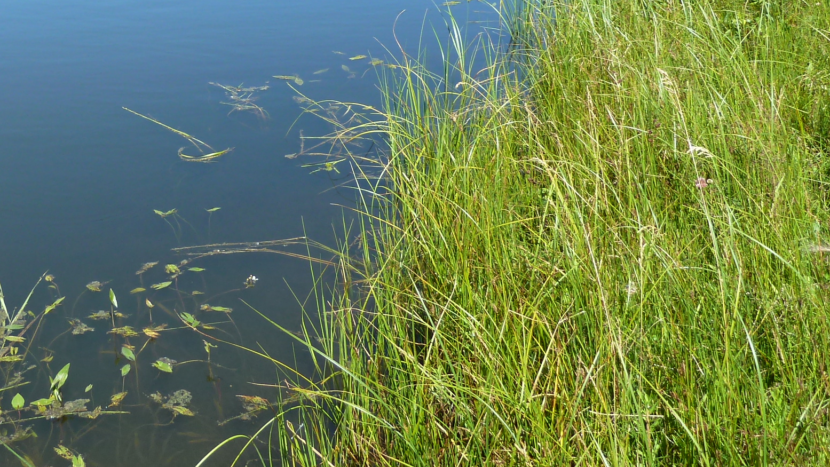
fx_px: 1145
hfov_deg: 38.4
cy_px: -34
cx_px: 167
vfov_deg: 21.9
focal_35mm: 52
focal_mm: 4.7
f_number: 4
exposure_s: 1/320
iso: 80
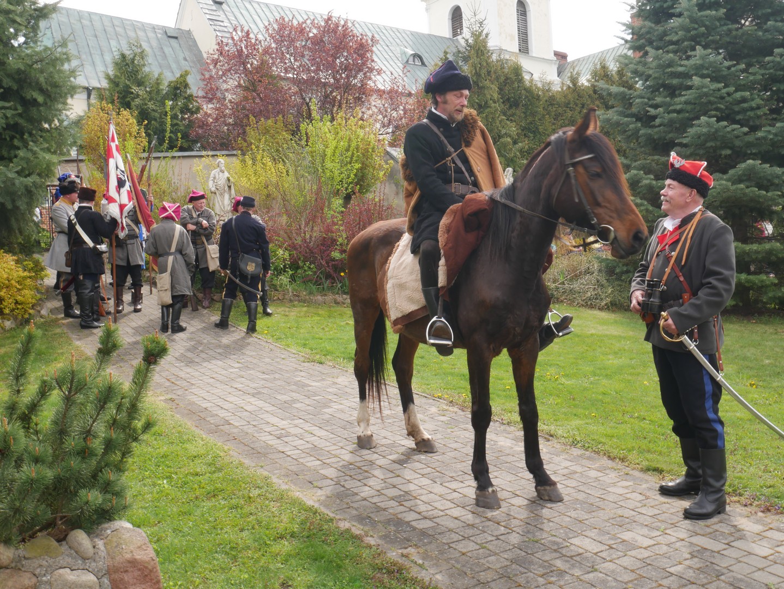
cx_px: 392
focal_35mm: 36
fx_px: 816
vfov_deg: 39.7
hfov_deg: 51.3
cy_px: 294
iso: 200
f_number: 18
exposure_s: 1/25
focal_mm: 18
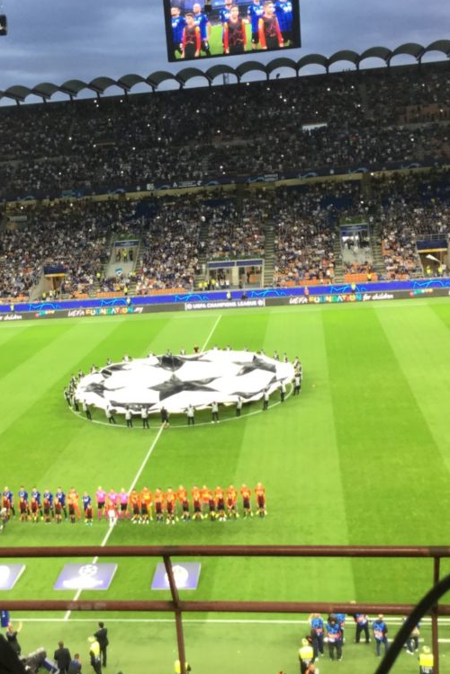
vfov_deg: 44.5
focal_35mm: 44
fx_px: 825
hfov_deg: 30.4
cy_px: 334
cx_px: 172
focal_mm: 3.3
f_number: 2.4
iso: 64
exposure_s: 1/33
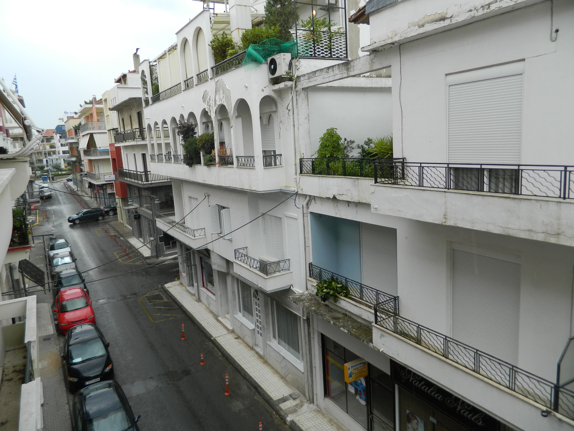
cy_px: 216
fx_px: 415
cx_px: 287
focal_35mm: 25
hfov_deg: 69.4
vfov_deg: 54.9
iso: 80
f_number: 3.1
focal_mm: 4.5
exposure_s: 1/125
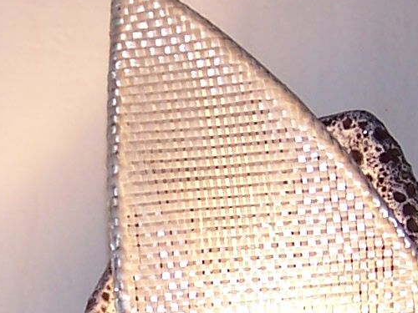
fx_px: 2113
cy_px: 260
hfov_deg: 11.3
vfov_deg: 8.5
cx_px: 170
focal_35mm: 175
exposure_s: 1/60
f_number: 2.8
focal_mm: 6.3
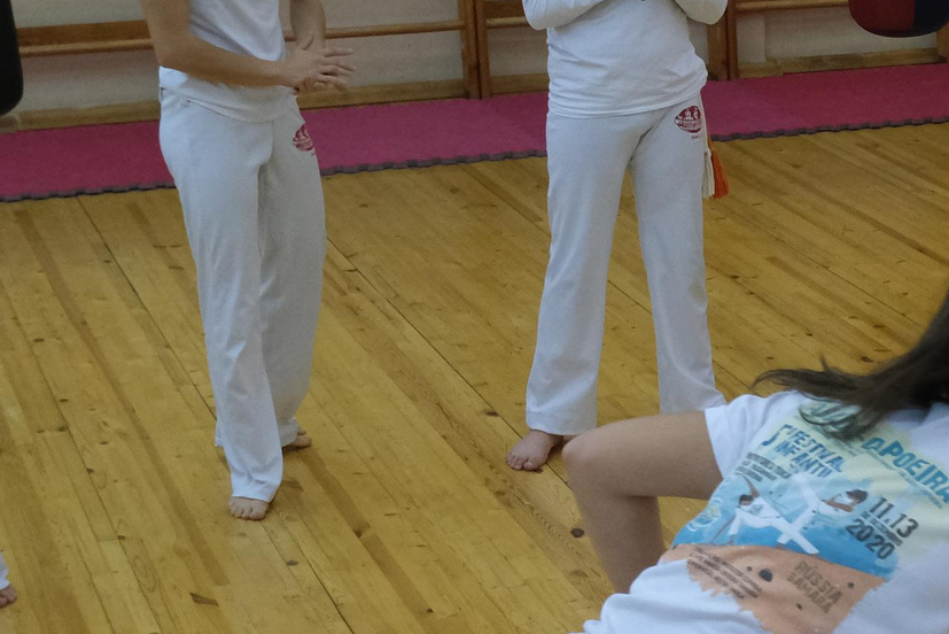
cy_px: 550
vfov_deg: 13.7
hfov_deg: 19.6
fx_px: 2611
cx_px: 1089
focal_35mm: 99
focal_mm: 21.5
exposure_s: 1/320
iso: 2500
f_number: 4.2
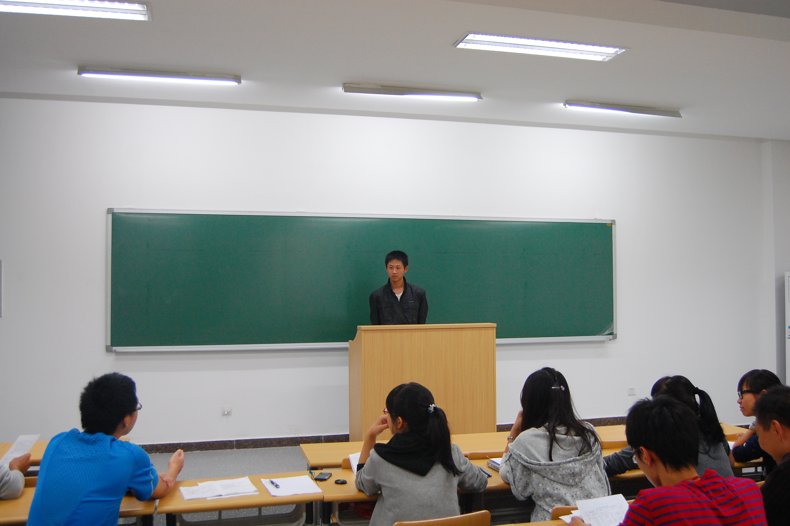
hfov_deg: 57.3
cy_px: 263
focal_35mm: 33
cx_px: 395
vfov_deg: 39.9
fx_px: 724
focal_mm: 22
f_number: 4.5
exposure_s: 1/80
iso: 800
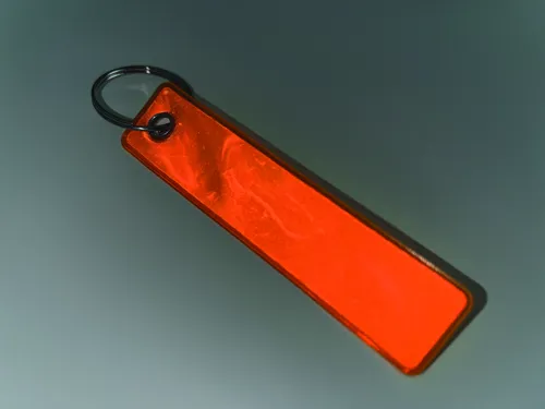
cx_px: 272
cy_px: 204
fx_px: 409
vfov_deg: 53.1
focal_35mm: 26
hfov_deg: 67.3
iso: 50
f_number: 1.6
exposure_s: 1/82
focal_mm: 5.1
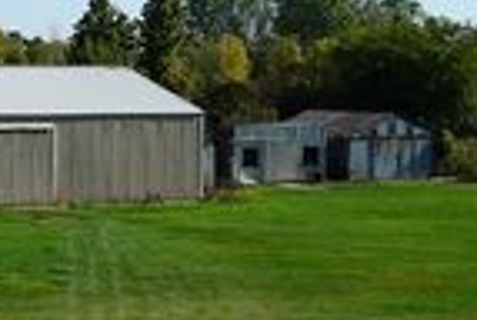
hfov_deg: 21.3
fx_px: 1155
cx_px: -133
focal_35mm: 87
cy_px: 158
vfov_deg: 15.8
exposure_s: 1/160
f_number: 10
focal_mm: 29
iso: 100
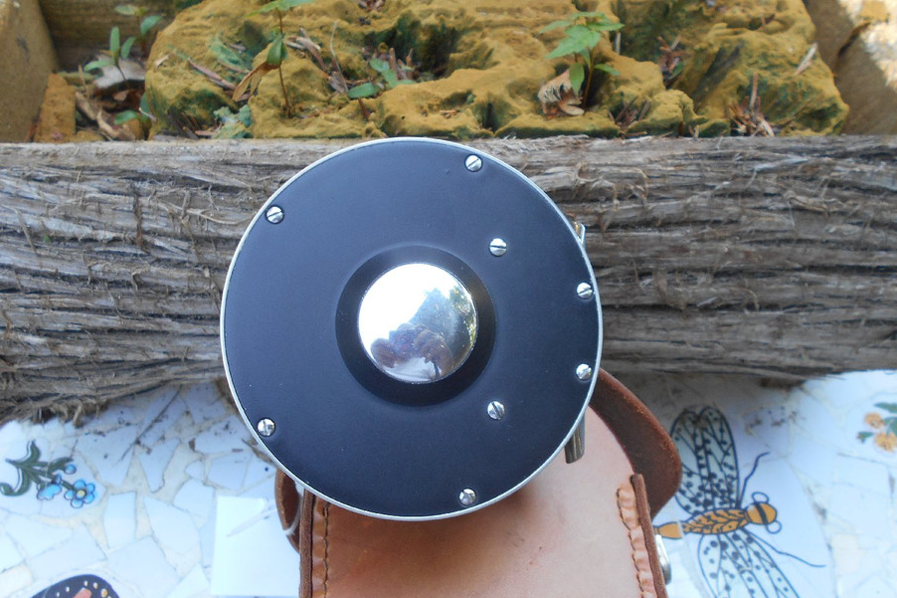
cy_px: 358
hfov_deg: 58.7
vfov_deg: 40.9
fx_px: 797
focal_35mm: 32
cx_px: 417
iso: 80
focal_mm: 4.6
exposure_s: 1/40
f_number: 3.2
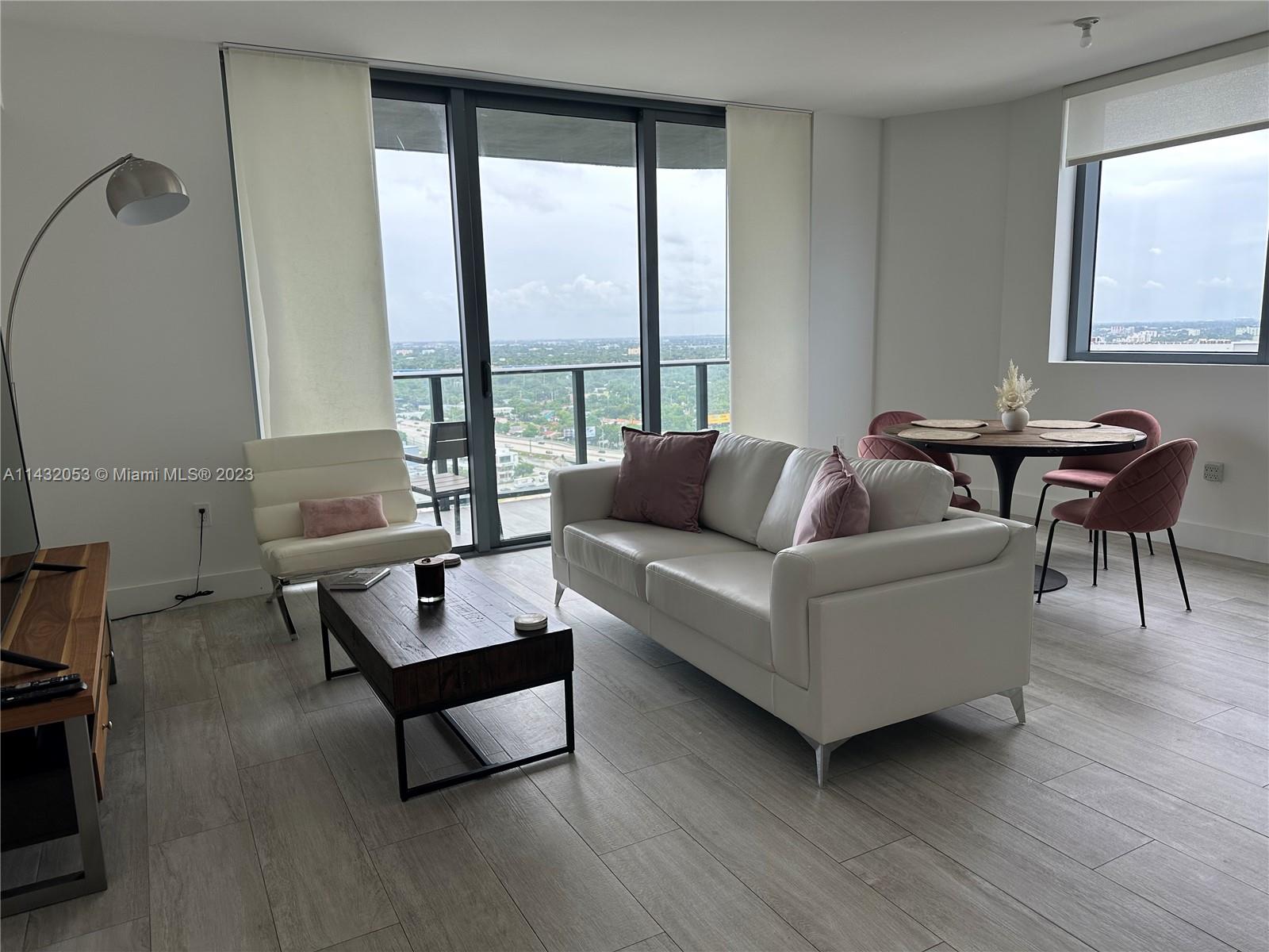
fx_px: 880
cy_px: 476
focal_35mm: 24
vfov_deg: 56.8
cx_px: 634
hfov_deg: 71.6
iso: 80
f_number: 1.78
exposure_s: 1/341
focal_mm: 6.86
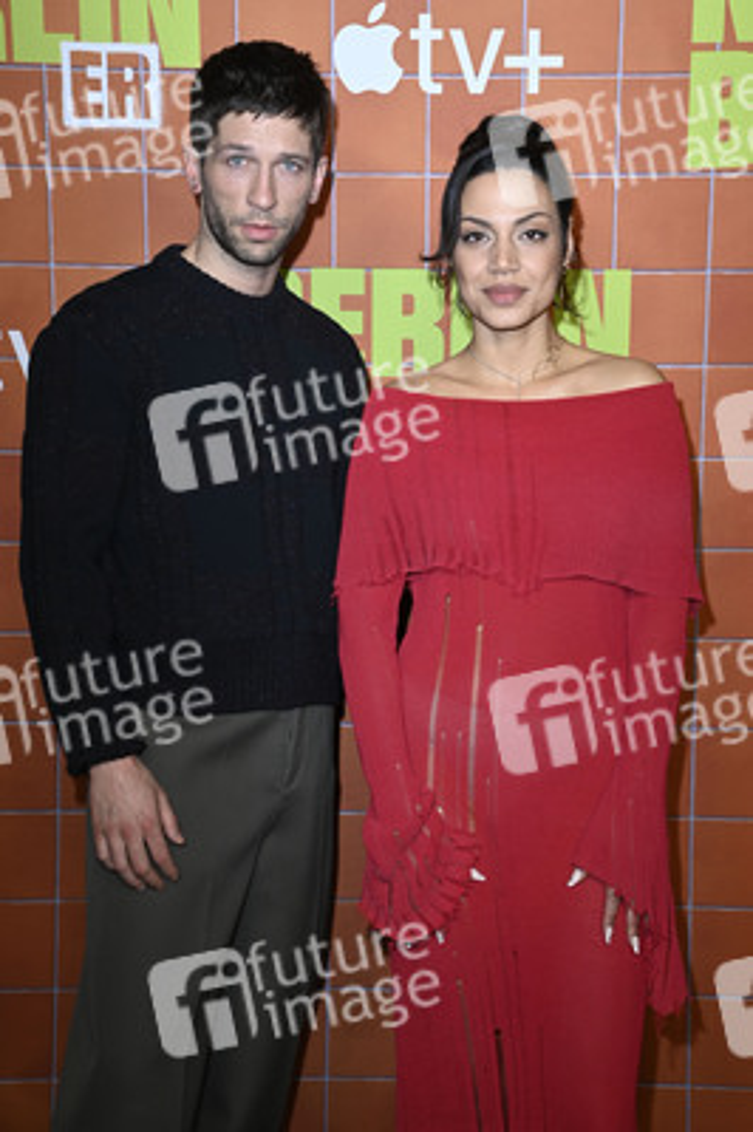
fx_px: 1948
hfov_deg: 21.9
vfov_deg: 32.4
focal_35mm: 62
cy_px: 566
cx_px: 376
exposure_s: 1/250
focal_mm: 62
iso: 800
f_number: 5.6
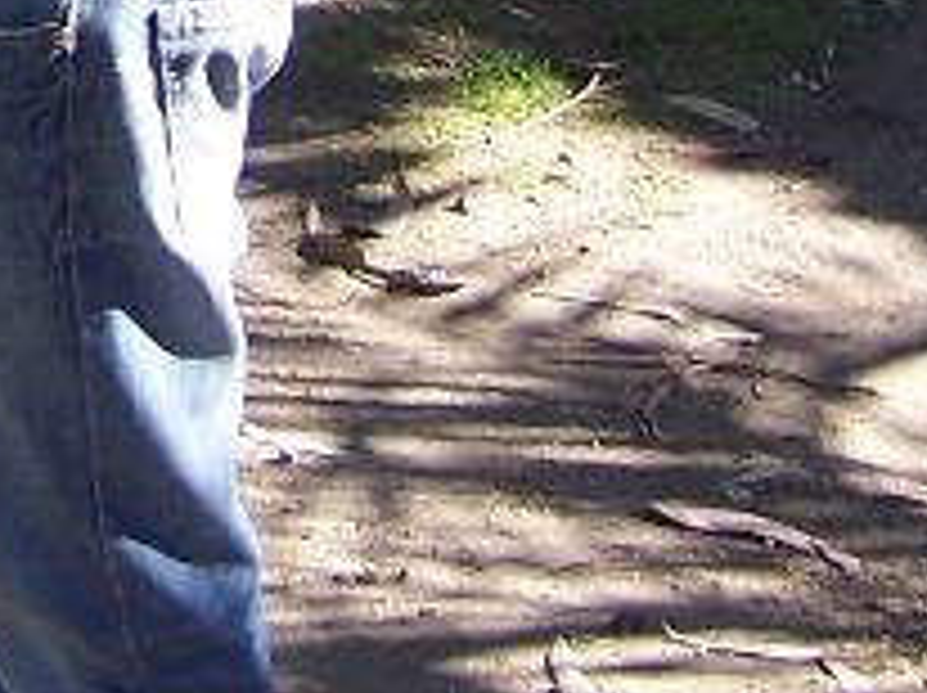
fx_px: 5055
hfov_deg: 10.3
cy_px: -958
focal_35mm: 189
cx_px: -274
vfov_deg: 7.4
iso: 80
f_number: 2.8
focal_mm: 6.3
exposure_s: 1/200
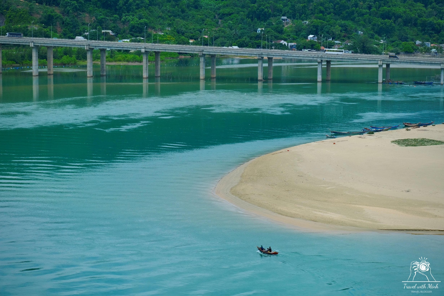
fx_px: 999
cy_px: 148
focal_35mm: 81
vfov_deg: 16.9
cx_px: 220
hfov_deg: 25.1
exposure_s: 1/1700
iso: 800
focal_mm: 53.2
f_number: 7.1
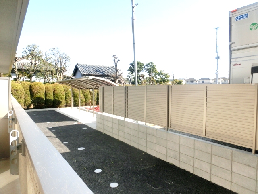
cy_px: 97
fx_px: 179
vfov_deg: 56.8
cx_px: 129
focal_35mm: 24
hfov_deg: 71.6
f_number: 3
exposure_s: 1/800
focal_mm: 4.24
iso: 80
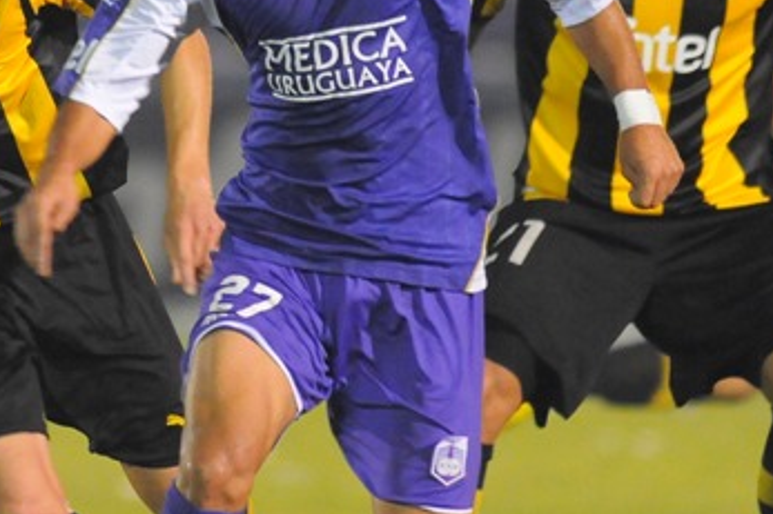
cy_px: 237
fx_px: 22255
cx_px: 307
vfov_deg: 1.3
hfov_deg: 2.0
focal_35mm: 1037
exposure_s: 1/320
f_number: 2.8
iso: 2000
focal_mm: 300
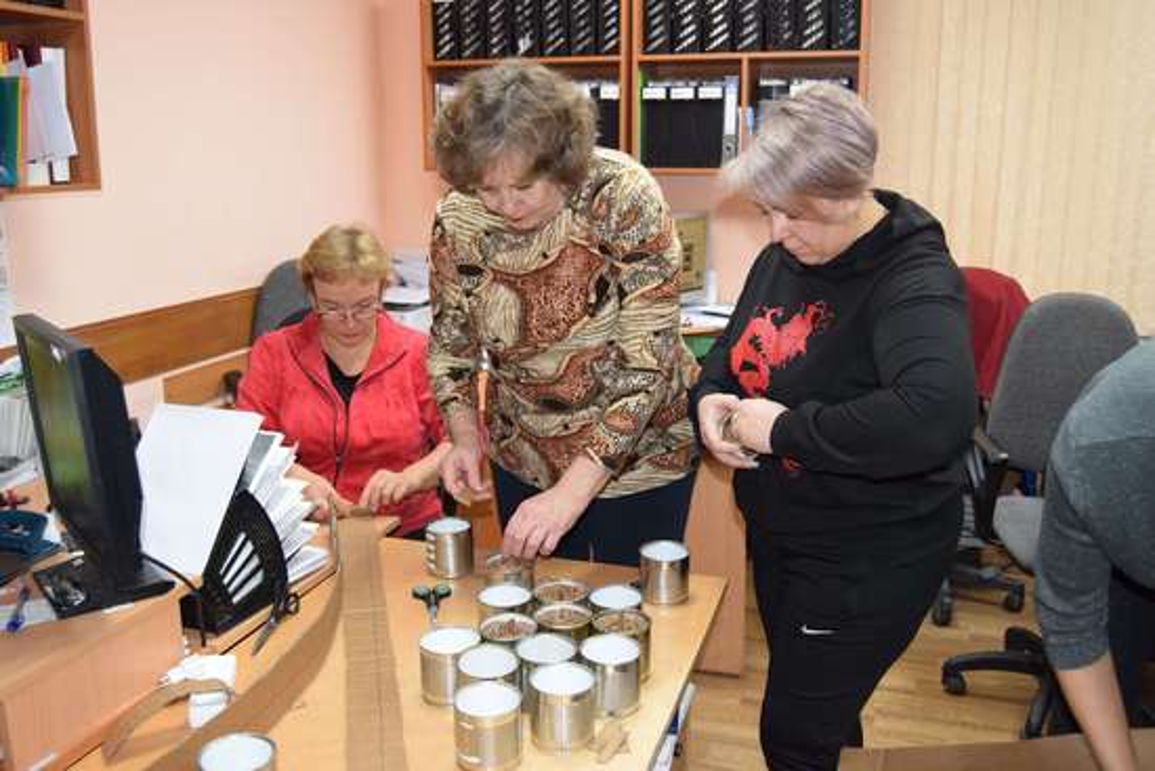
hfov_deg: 61.9
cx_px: 578
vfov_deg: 43.6
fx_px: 963
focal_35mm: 30
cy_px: 386
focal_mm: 20
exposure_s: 1/80
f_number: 4.5
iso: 800
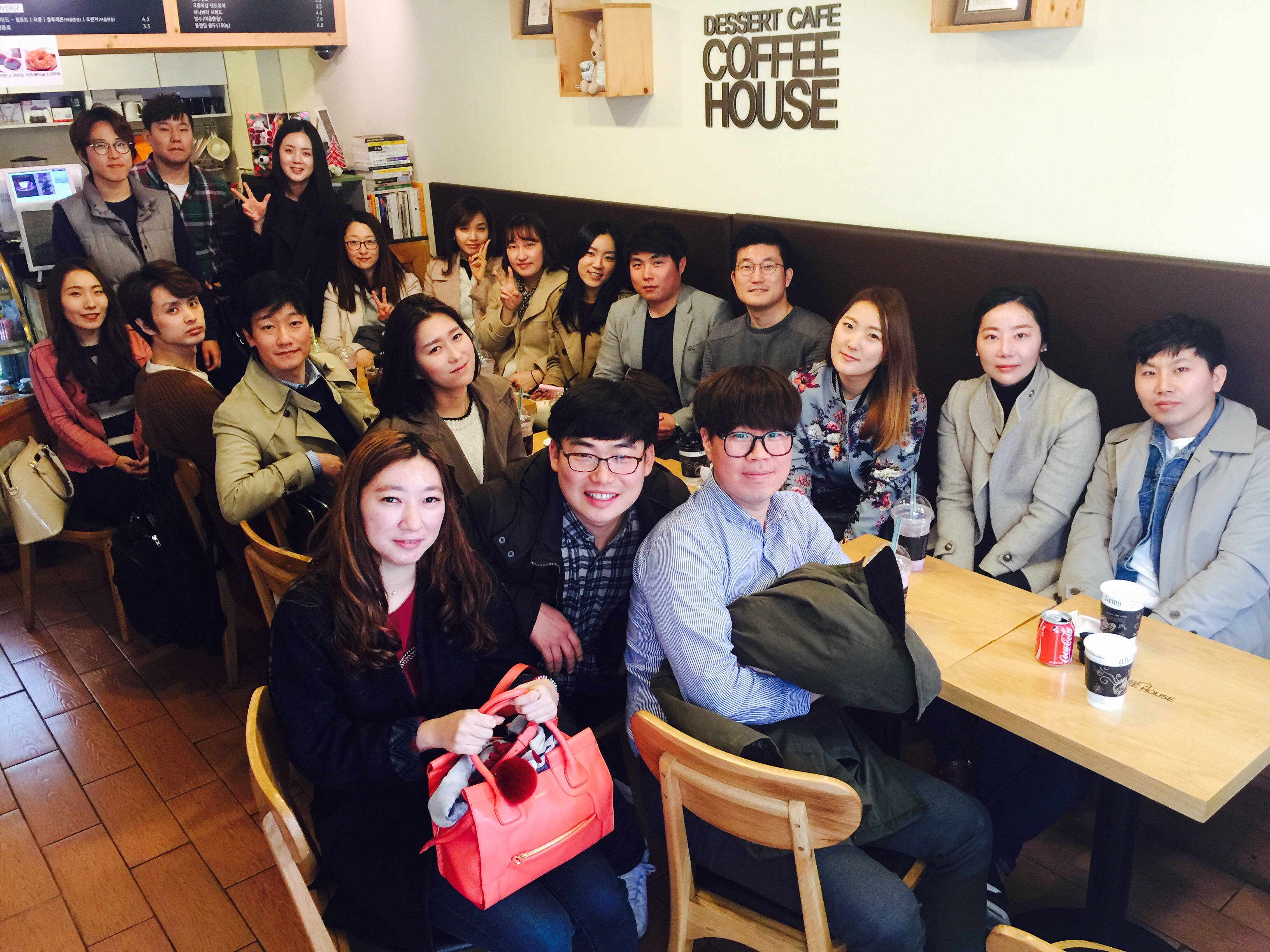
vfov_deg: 48.2
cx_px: 635
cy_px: 476
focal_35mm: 29
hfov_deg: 61.7
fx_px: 1064
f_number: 2.2
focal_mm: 4.15
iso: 80
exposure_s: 1/15
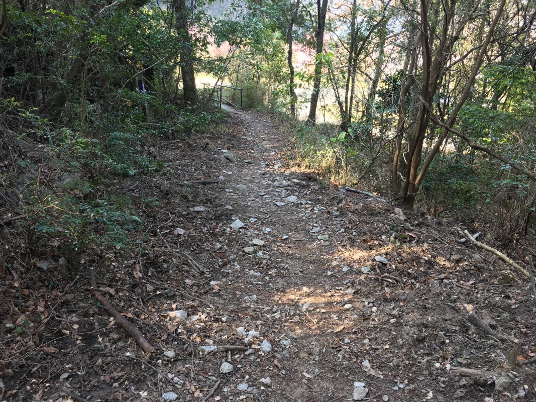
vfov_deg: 48.2
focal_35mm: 29
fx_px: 449
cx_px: 268
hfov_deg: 61.7
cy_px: 201
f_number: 2.2
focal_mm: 4.15
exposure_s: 1/40
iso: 32
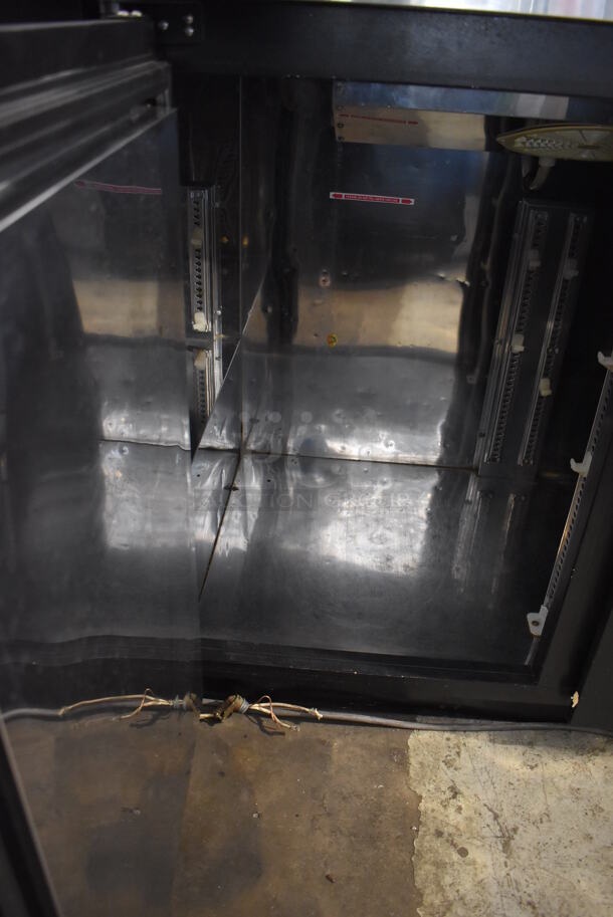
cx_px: 306
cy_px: 458
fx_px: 689
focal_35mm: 27
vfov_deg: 67.3
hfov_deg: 48.0
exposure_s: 1/30
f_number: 3.5
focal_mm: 18
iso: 2800
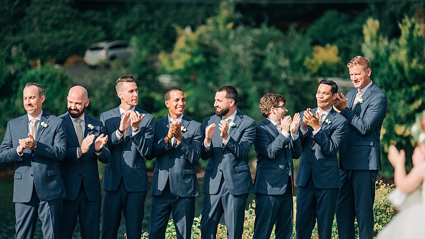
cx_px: 210
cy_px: 127
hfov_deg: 11.3
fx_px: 2152
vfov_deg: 6.4
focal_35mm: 191
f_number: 2.8
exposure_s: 1/5000
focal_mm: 180
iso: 400
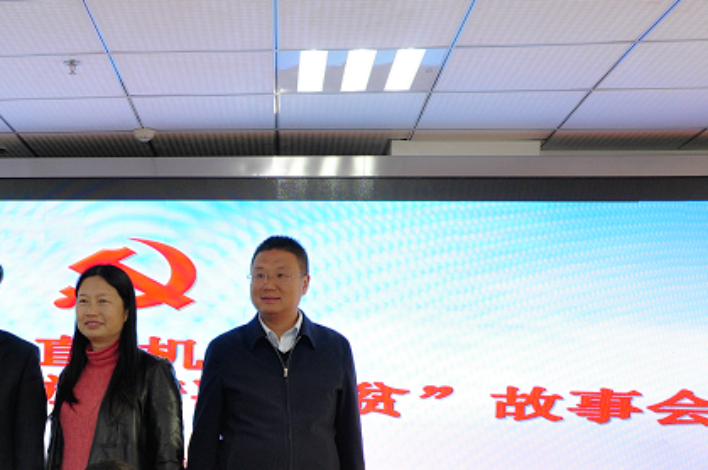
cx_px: 54
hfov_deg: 30.4
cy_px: 424
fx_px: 1237
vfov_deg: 21.0
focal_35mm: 63
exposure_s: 1/60
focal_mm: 22
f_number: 4.5
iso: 500
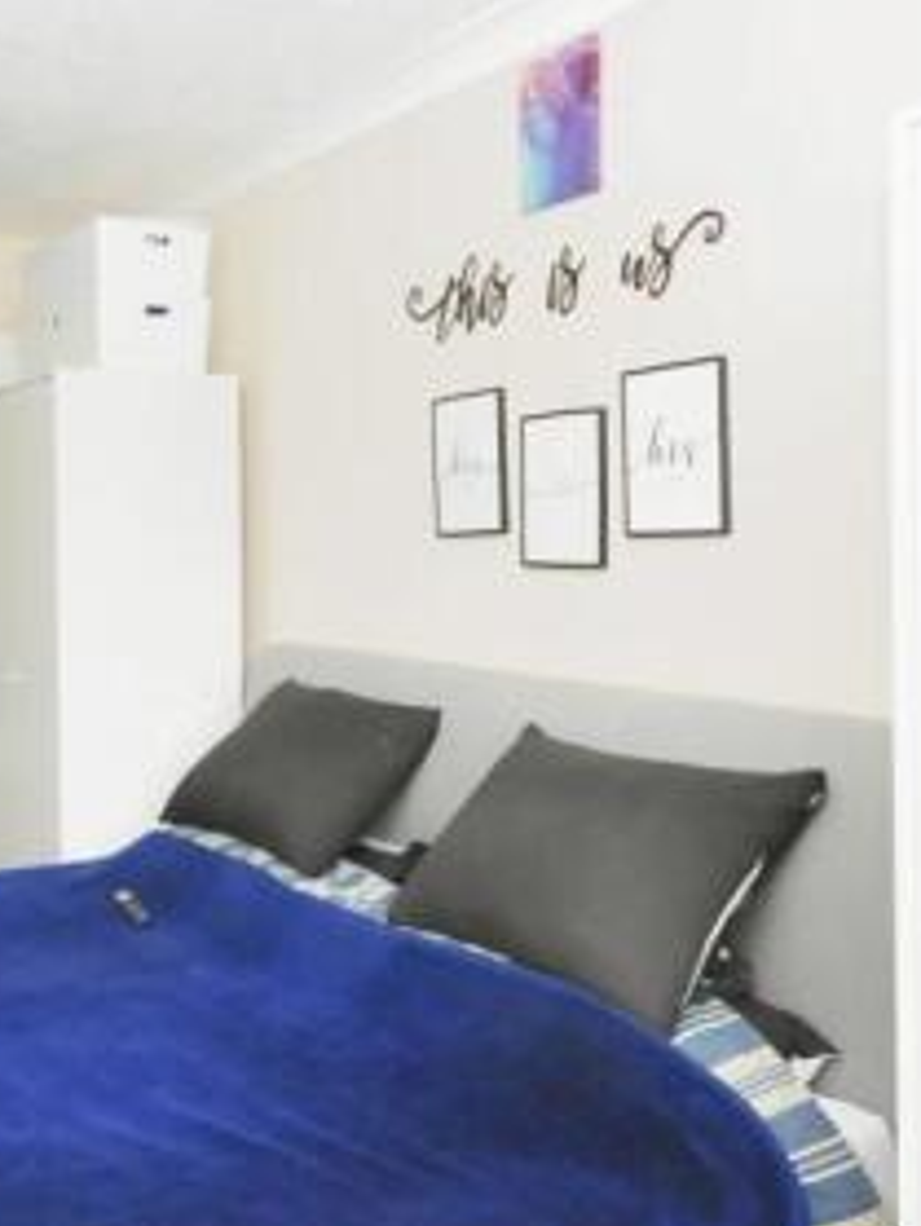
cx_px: 106
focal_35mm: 34
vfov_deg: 53.8
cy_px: 560
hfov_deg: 39.1
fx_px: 1204
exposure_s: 1/60
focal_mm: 10
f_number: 7.1
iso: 800
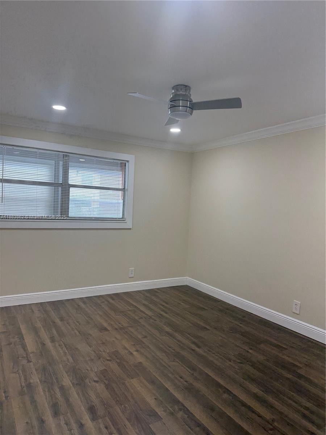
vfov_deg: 71.6
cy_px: 218
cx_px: 163
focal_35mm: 24
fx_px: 301
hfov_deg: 56.8
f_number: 1.78
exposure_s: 1/120
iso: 125
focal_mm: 6.76
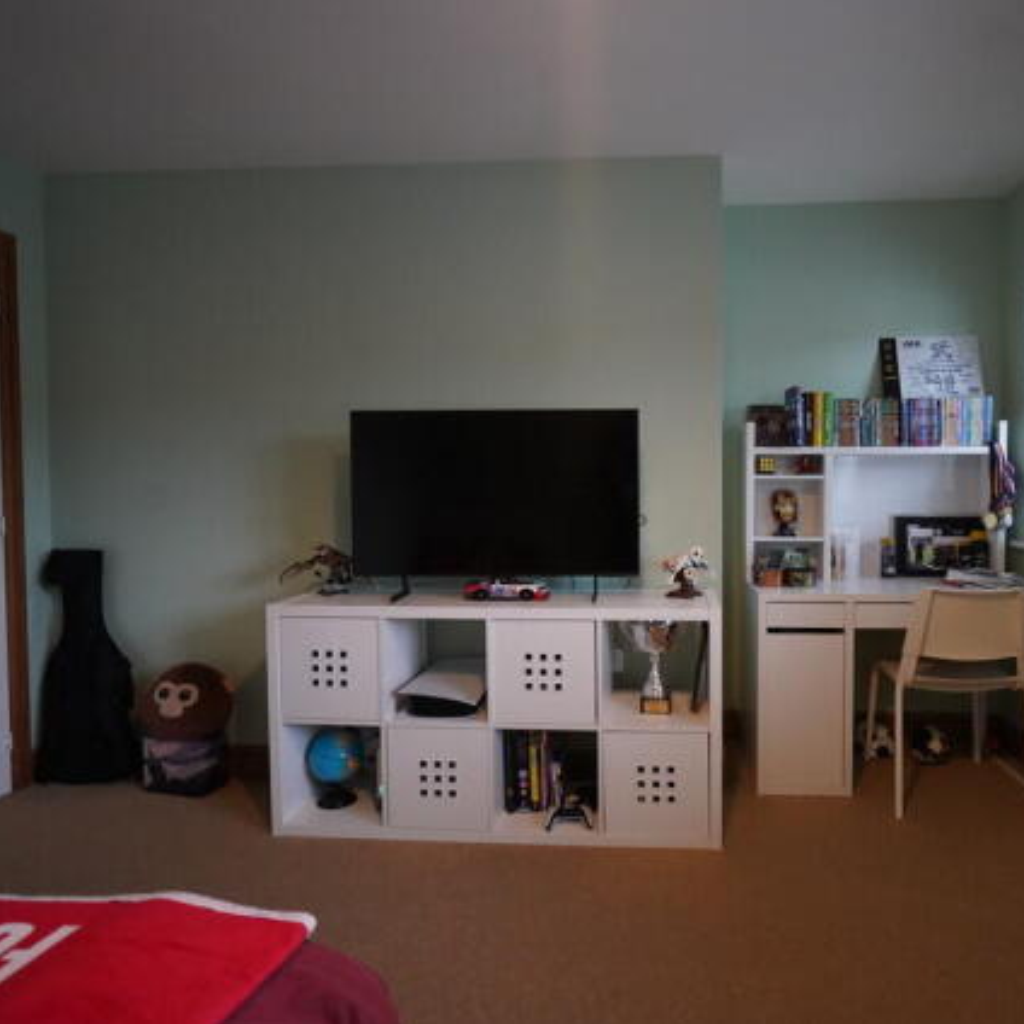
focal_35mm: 21
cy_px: 504
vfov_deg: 72.1
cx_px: 629
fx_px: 703
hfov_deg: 71.2
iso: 6400
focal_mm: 16
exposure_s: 1/160
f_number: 4
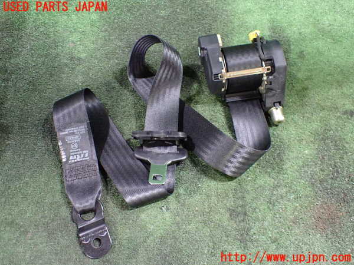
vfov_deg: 46.8
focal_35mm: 30
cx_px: 177
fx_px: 307
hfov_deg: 60.0
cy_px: 132
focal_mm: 5.4
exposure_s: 1/30
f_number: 2.3
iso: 800
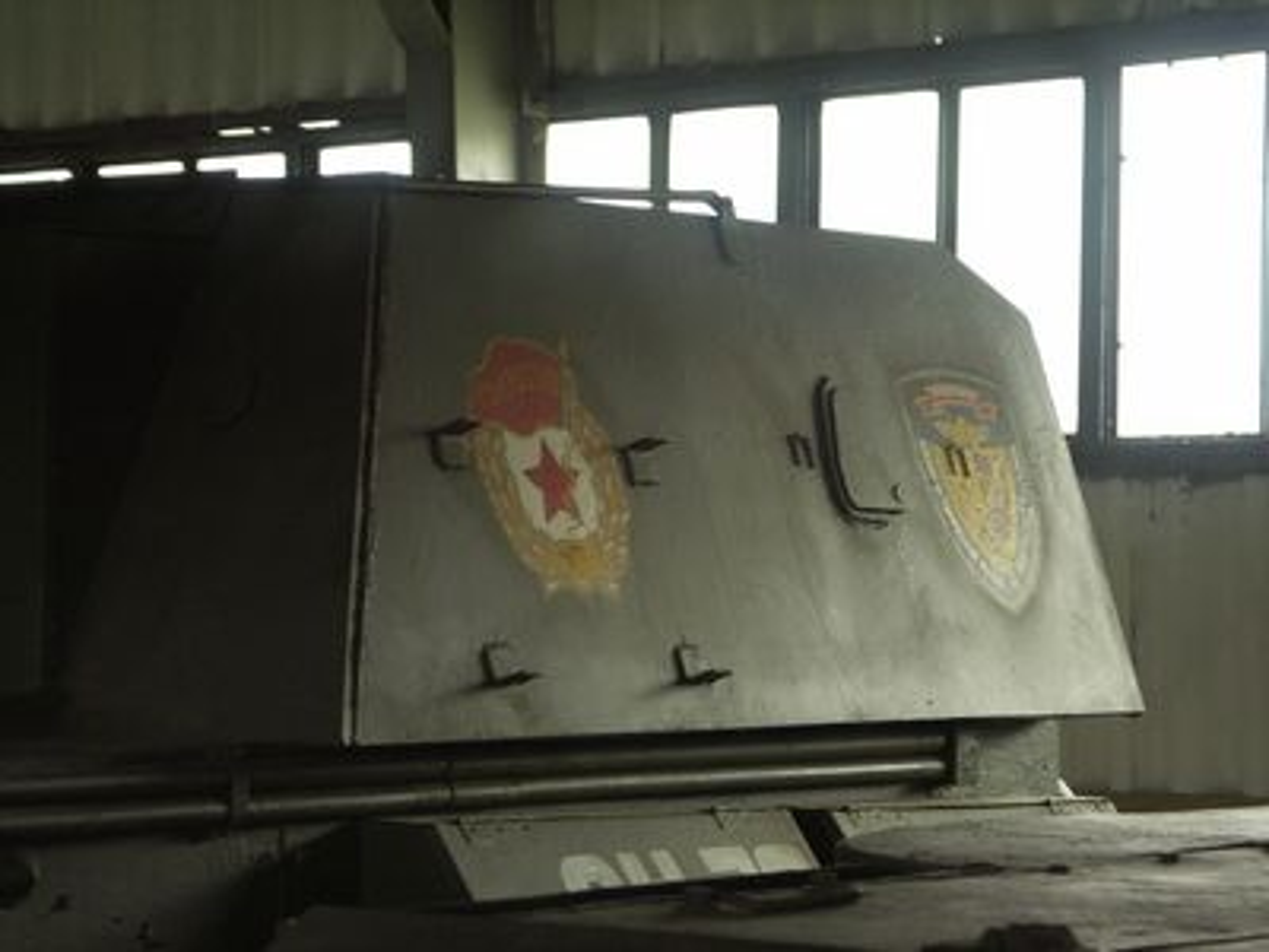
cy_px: 476
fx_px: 3959
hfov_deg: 18.2
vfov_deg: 13.7
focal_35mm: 108
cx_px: 634
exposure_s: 1/20
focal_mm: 27.8
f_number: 3.2
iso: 200
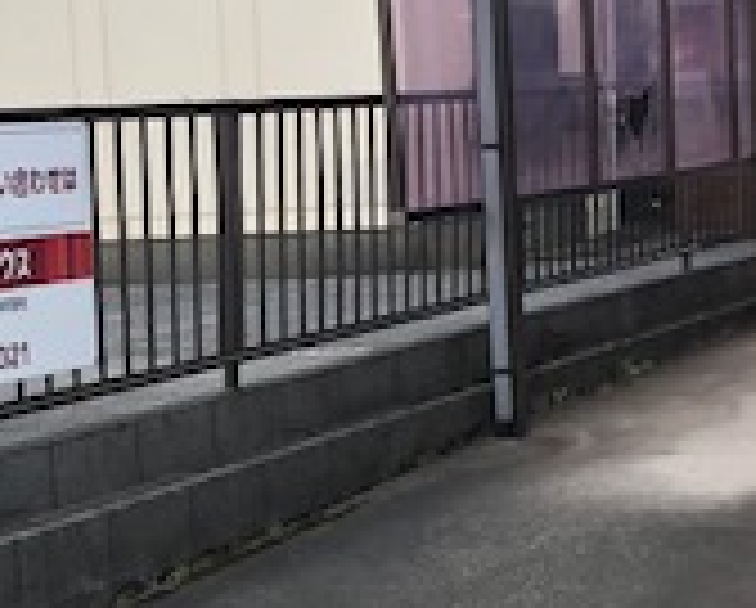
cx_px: 122
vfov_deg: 14.8
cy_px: 482
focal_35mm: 104
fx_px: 2331
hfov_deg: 18.2
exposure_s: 1/230
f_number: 1.8
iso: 20
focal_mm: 4
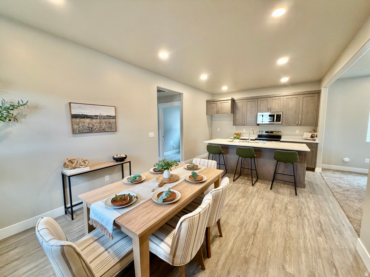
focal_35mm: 14
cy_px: 138
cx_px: 185
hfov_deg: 102.1
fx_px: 150
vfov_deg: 85.7
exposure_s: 1/120
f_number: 2.2
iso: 320
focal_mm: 2.22
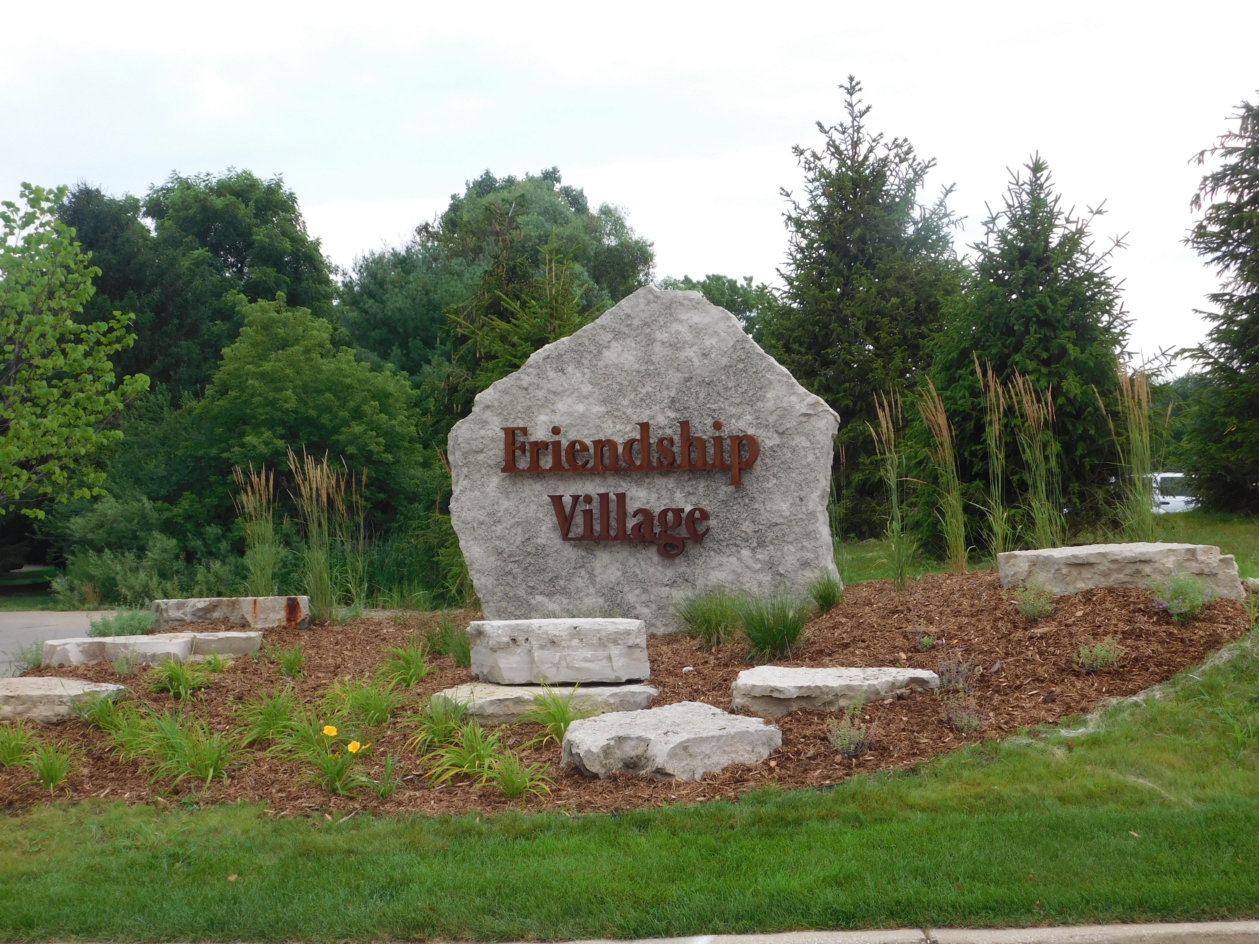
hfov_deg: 42.1
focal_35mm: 45
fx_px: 1637
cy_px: 472
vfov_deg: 32.2
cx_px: 630
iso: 125
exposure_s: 1/500
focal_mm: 8
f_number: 3.7
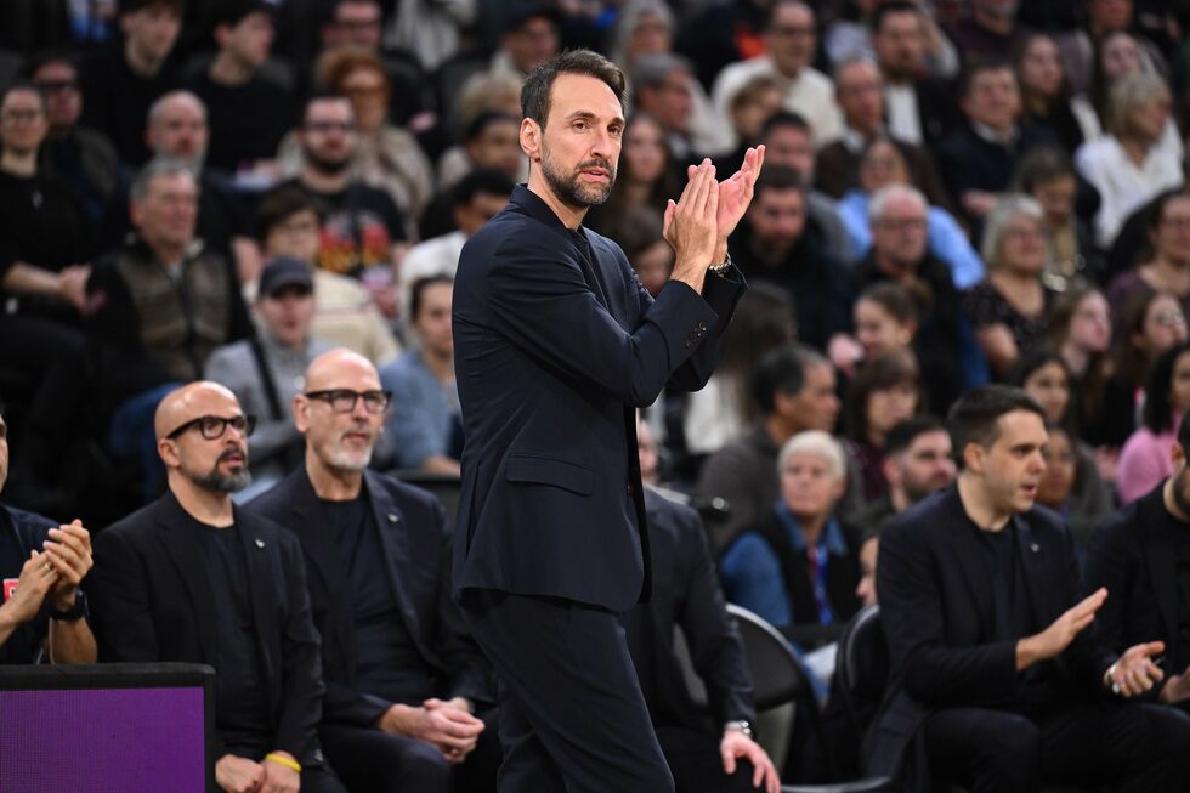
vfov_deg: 6.9
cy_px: 396
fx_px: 6610
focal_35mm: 200
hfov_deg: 10.3
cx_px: 595
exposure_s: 1/1250
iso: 2500
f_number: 3.2
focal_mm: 200
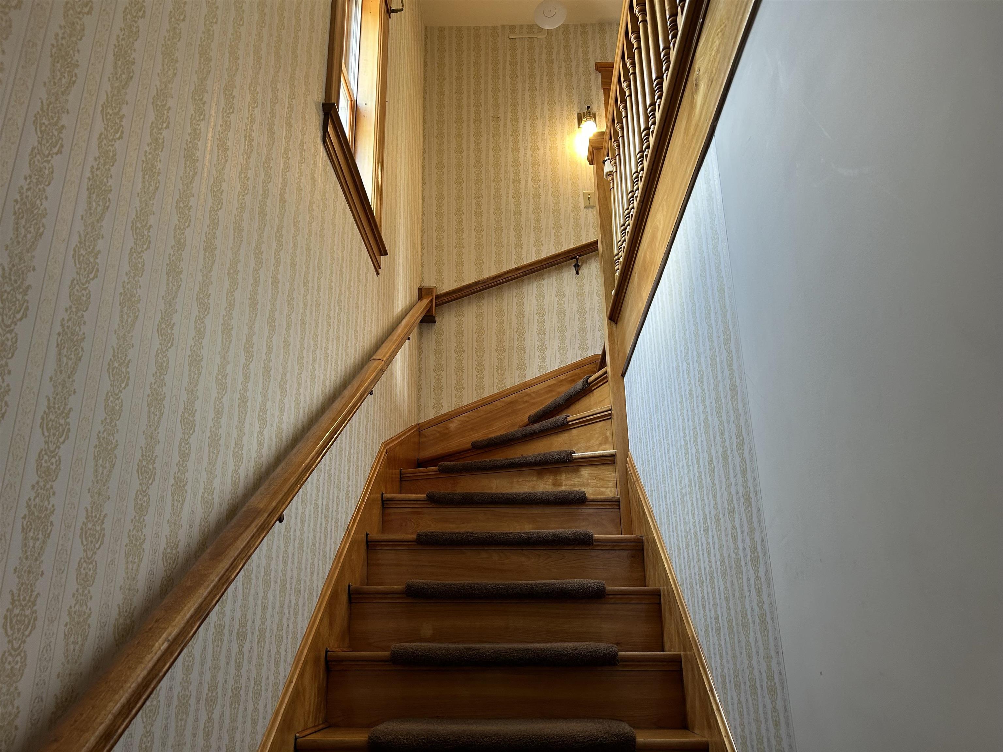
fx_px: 753
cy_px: 376
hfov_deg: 67.3
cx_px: 502
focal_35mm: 26
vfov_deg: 53.1
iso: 100
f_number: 1.5
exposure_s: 1/60
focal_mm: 5.7
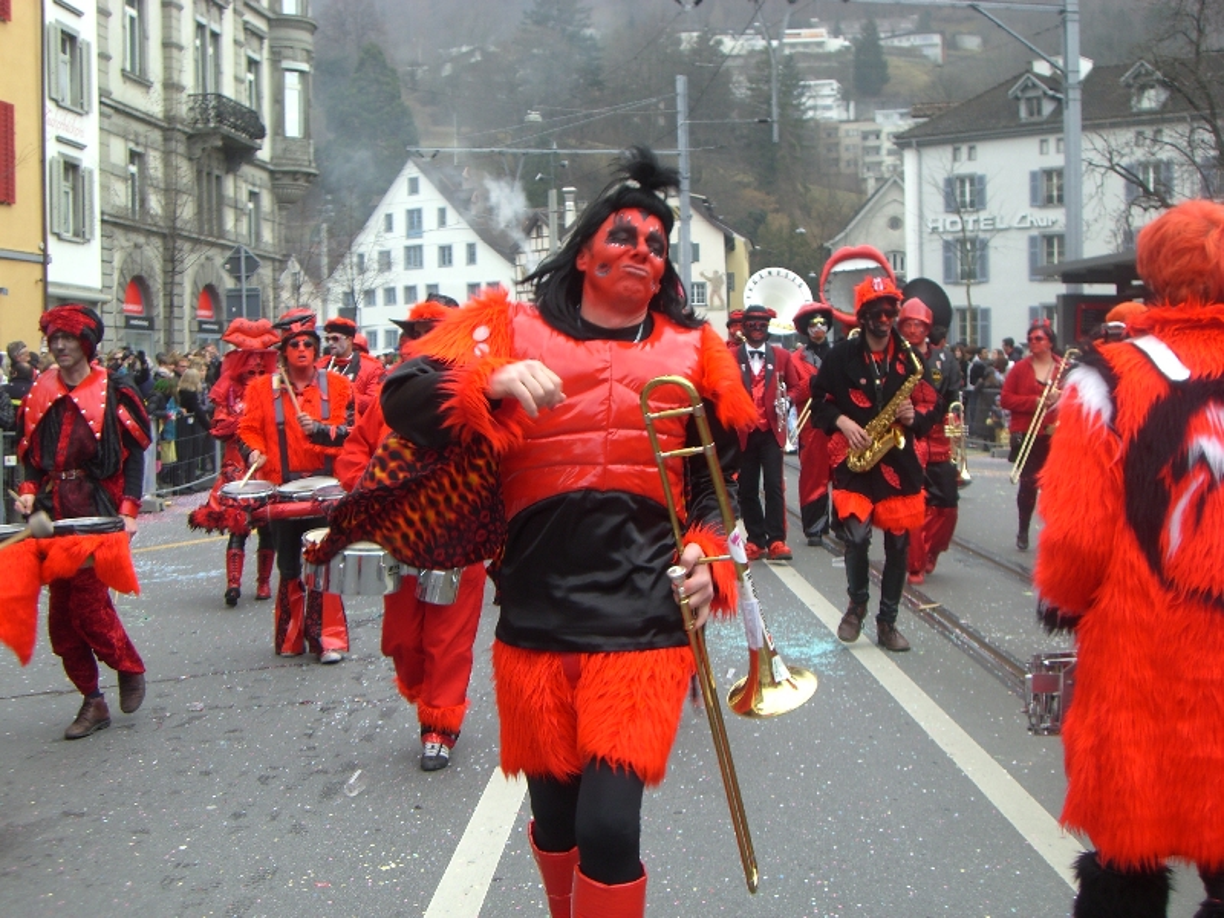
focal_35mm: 47
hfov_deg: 40.4
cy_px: 459
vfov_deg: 30.9
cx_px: 612
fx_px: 1662
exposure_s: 1/200
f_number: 3
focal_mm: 7.6
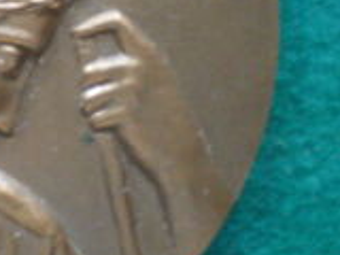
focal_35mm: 114
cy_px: 34
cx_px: -130
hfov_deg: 16.2
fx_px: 1120
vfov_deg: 12.9
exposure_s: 1/4
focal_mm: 6.3
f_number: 3.1
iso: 400
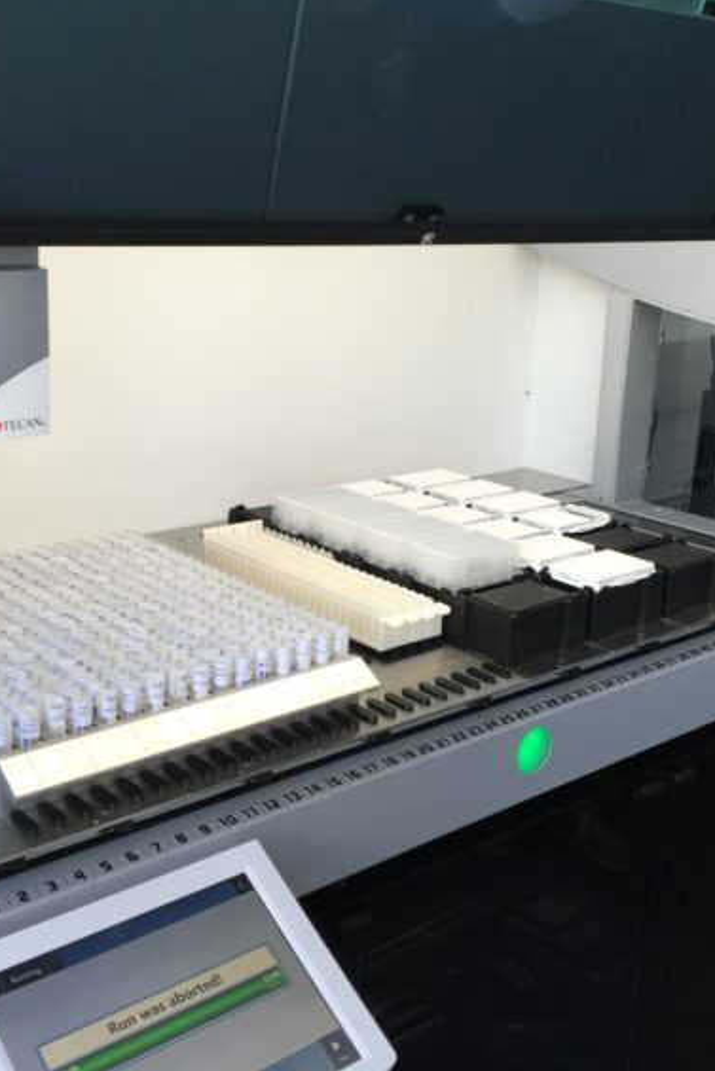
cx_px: 372
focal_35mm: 41
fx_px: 1221
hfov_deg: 32.6
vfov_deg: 47.4
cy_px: 527
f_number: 2.2
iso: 32
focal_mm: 4.15
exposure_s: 1/100
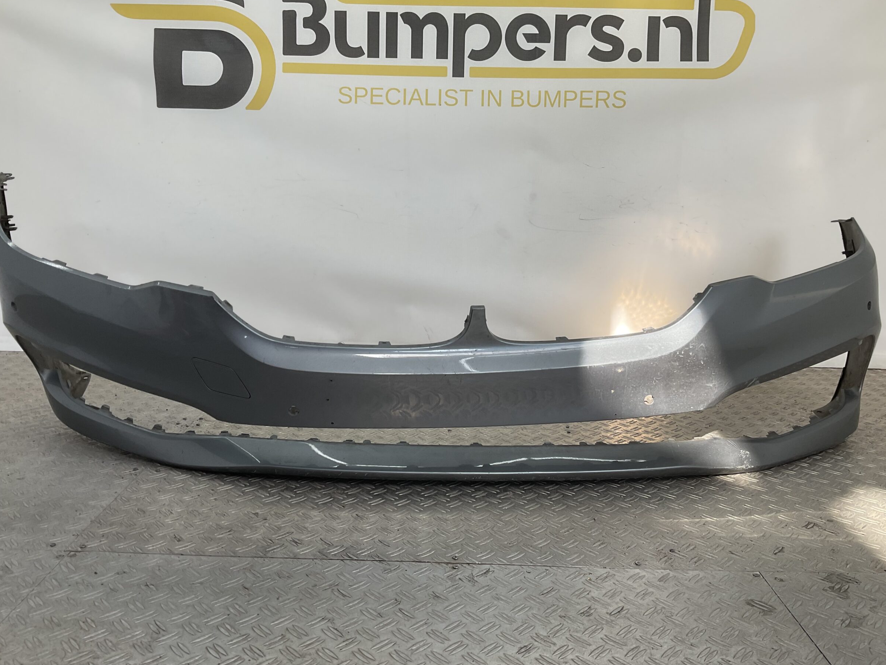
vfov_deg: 45.4
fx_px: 793
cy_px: 315
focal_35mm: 31
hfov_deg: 58.4
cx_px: 440
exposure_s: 1/206
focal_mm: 3
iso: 16
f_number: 1.8
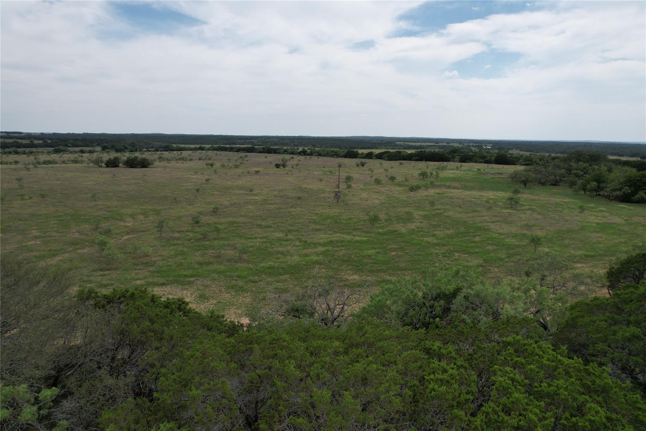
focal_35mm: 22
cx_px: 323
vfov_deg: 57.2
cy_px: 216
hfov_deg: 78.6
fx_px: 395
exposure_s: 1/2000
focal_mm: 8.38
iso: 100
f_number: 2.8
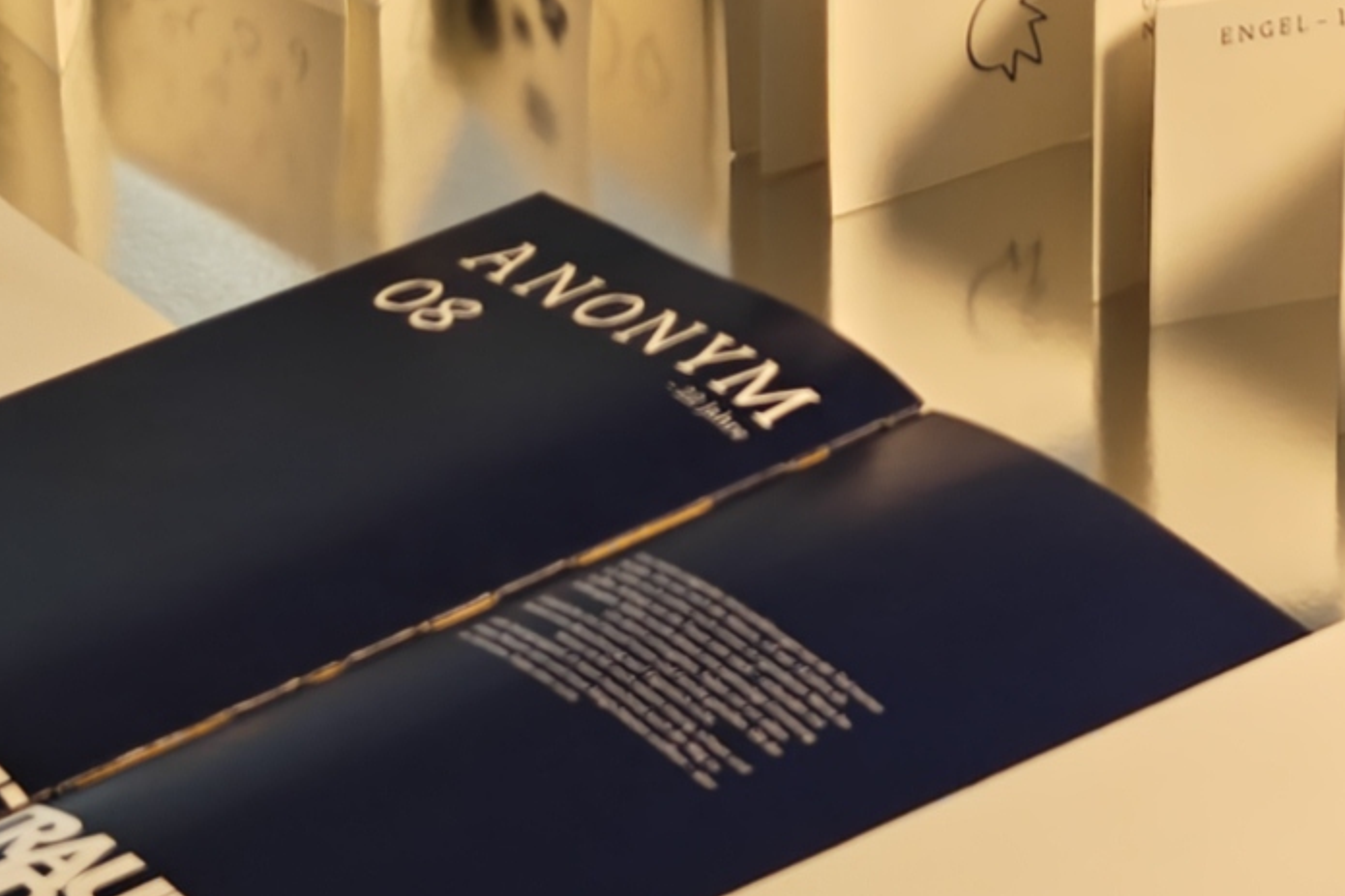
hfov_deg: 14.5
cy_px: -283
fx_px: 5266
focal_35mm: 141
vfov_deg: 9.5
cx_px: 844
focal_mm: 6.06
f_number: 1.6
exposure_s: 1/200
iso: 200
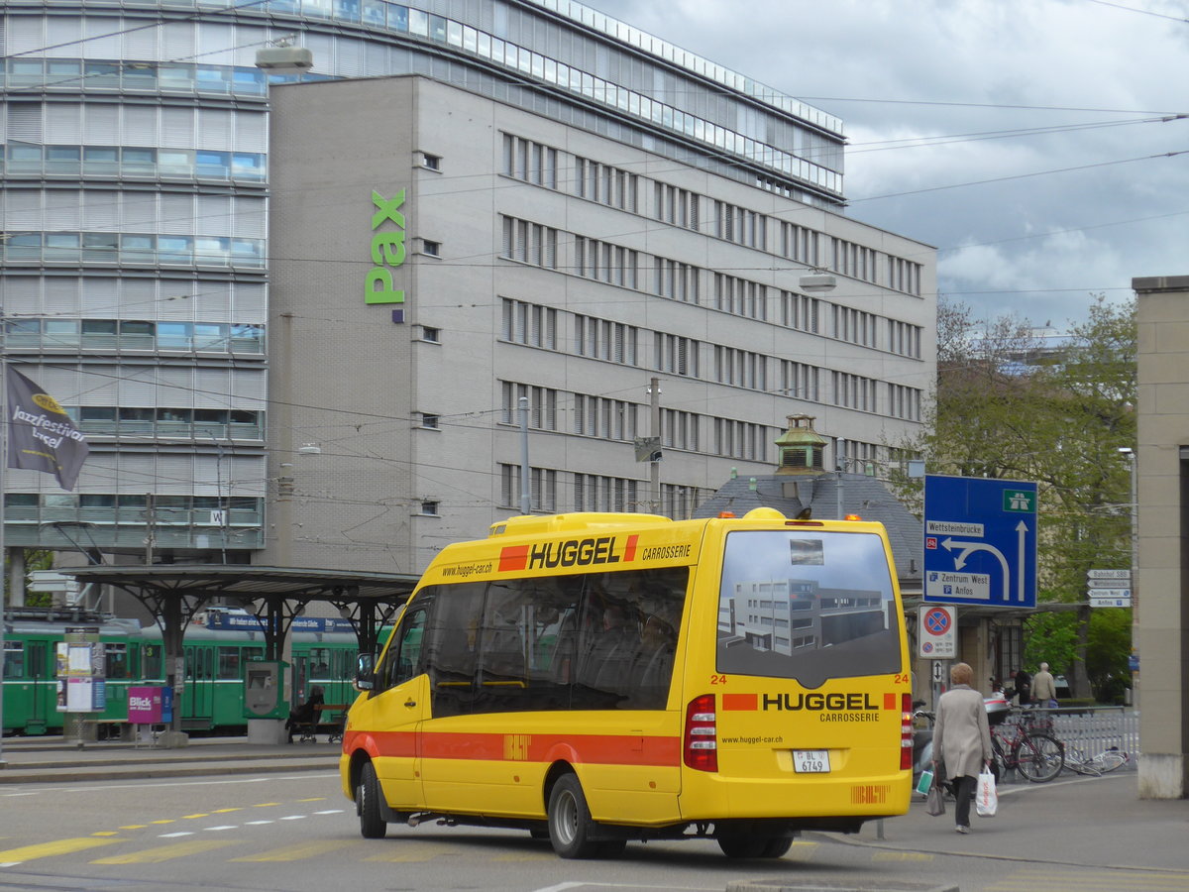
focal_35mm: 110
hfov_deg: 17.9
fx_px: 3778
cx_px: 594
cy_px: 446
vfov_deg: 13.5
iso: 160
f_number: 4.9
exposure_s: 1/250
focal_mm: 21.6
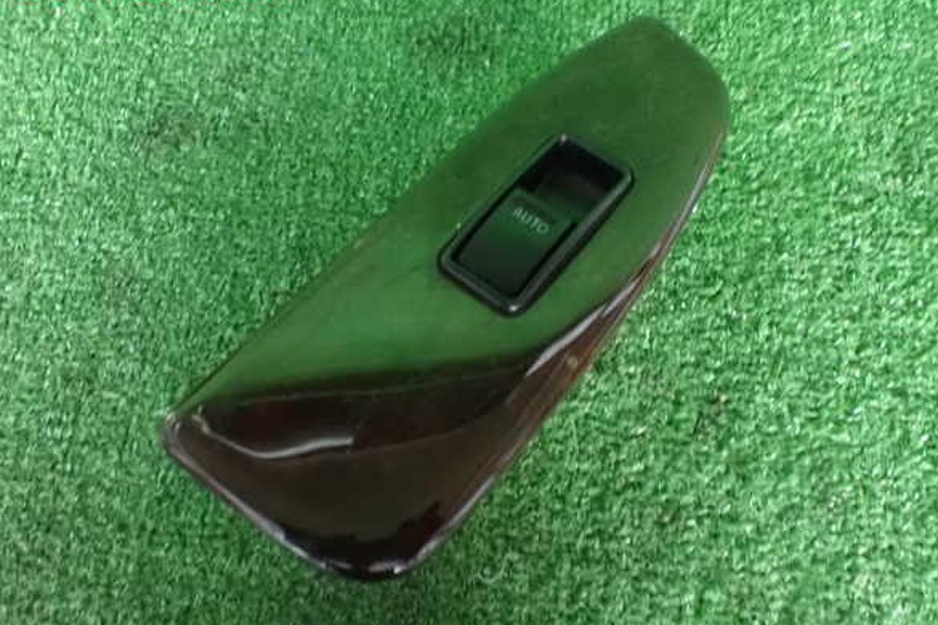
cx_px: 468
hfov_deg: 58.7
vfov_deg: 41.1
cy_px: 327
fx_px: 834
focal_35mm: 32
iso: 1600
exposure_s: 1/25
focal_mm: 5.4
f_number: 2.3
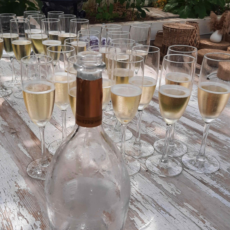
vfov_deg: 54.0
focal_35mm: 30
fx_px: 226
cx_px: 90
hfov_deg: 53.6
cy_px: 116
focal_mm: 4.6
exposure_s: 1/870
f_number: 2
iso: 32
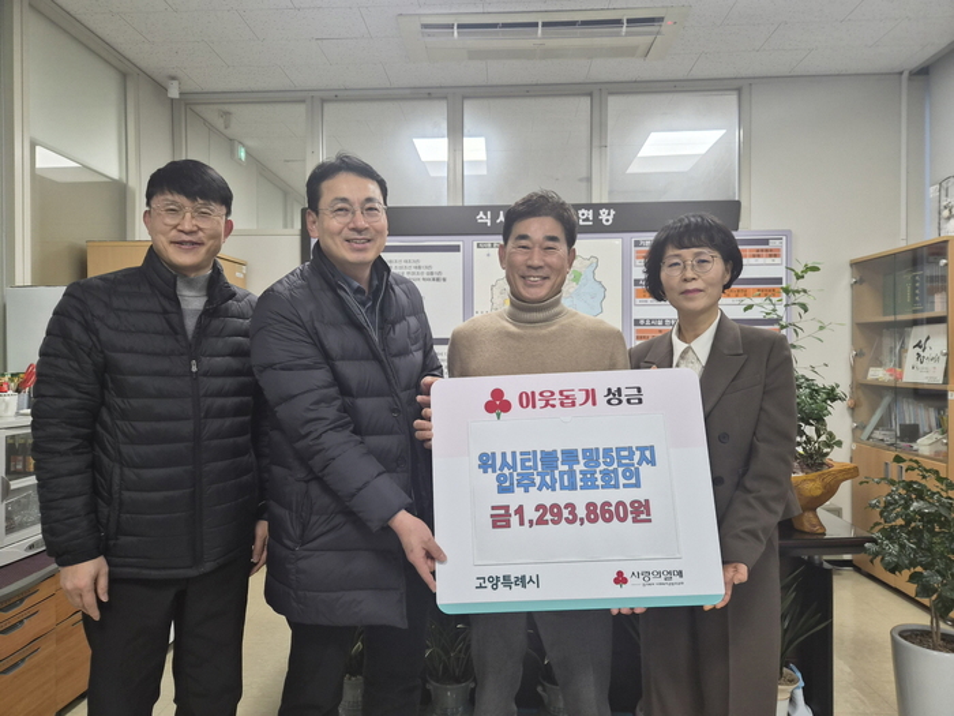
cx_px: 477
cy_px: 358
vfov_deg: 58.9
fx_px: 634
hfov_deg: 73.9
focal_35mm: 23
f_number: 1.8
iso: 200
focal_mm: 5.4
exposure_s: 1/120
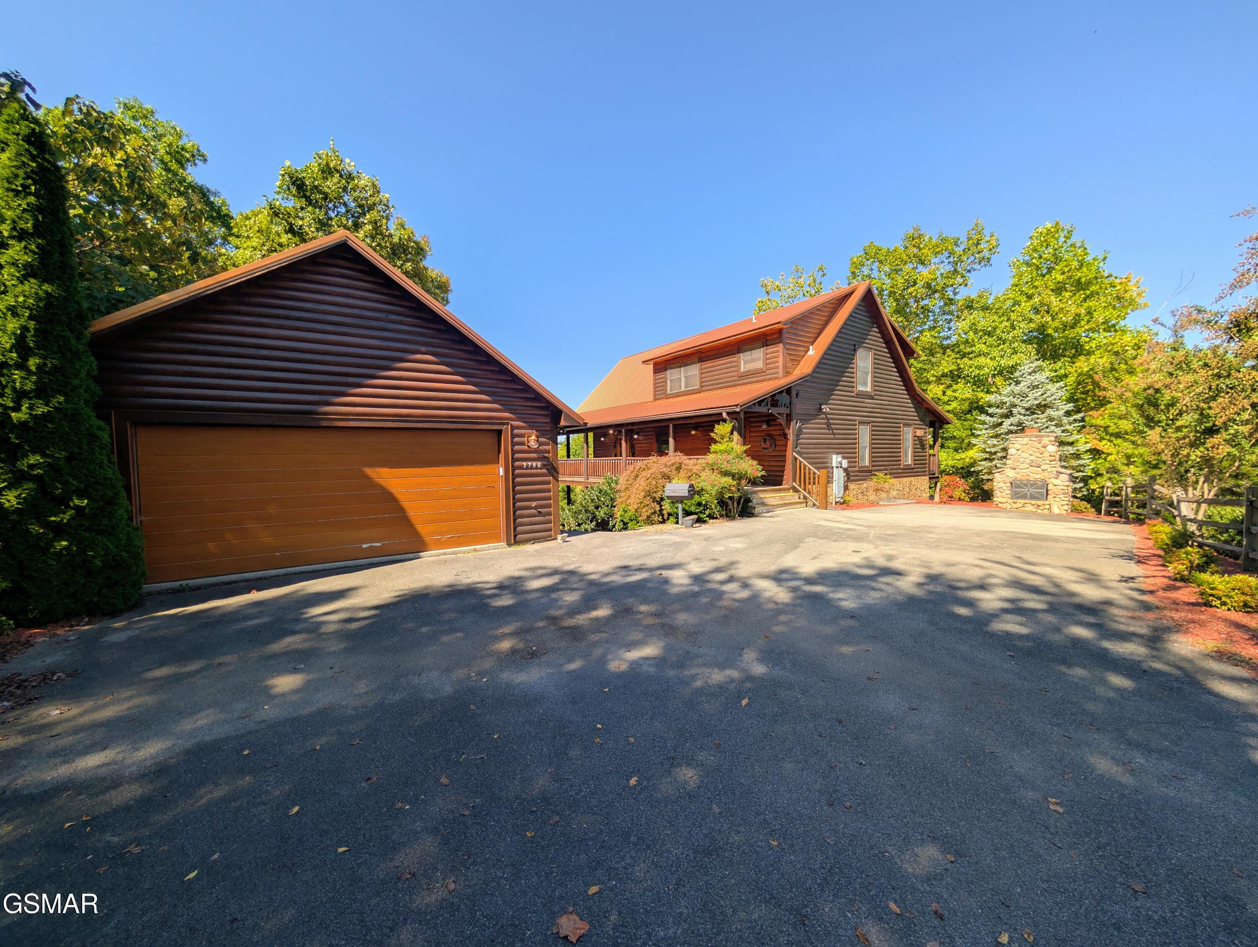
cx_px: 629
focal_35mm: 12
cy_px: 474
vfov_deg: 94.6
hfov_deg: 110.5
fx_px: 437
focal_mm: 2.02
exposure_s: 1/1751
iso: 51
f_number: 1.7
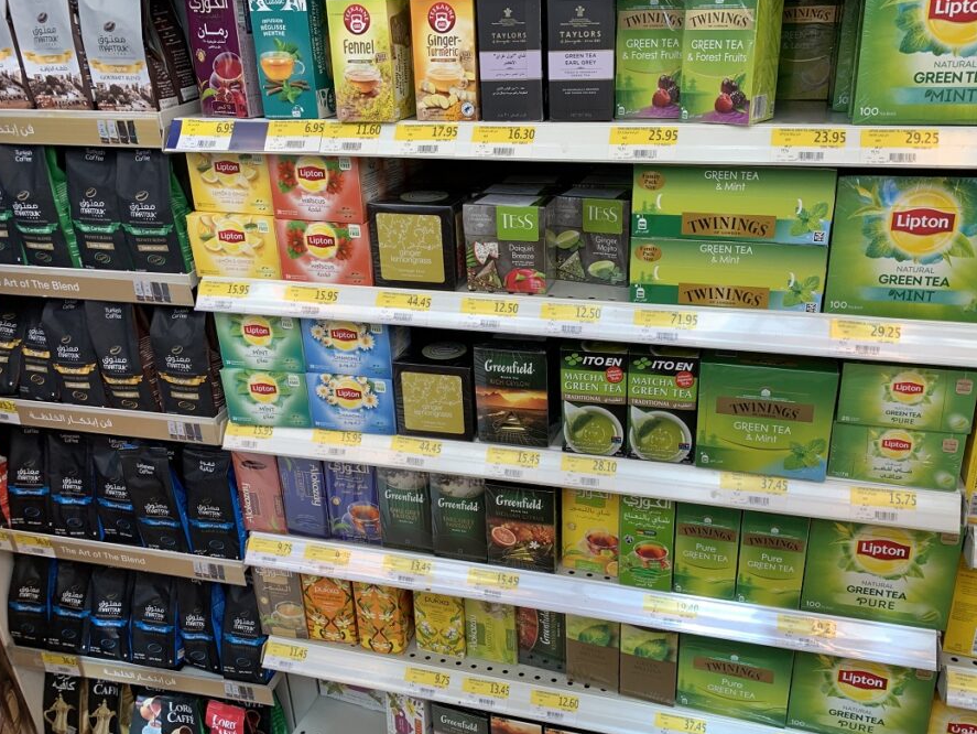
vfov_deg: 46.8
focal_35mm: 30
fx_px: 847
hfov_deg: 59.9
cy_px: 382
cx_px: 520
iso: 50
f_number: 1.8
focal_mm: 4.25
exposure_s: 1/100
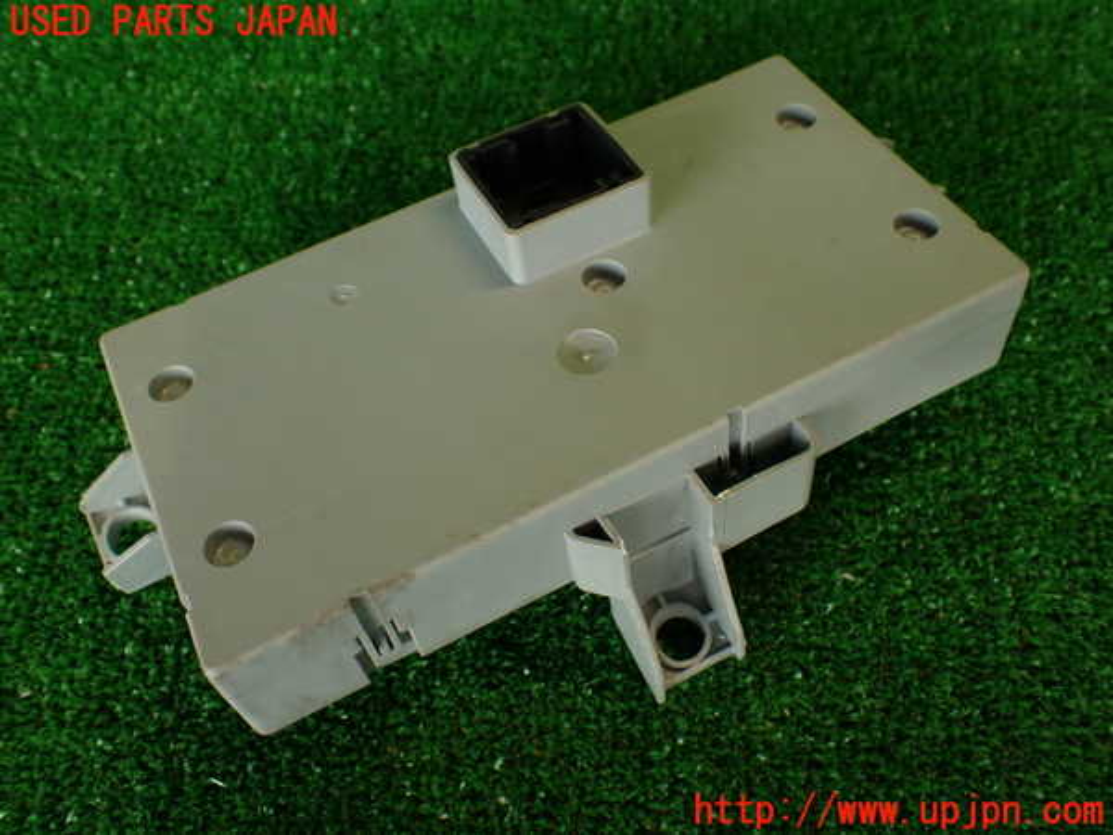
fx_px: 1029
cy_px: 418
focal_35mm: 32
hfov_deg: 56.8
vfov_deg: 44.2
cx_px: 556
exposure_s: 1/60
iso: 125
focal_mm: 5.79
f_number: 2.4
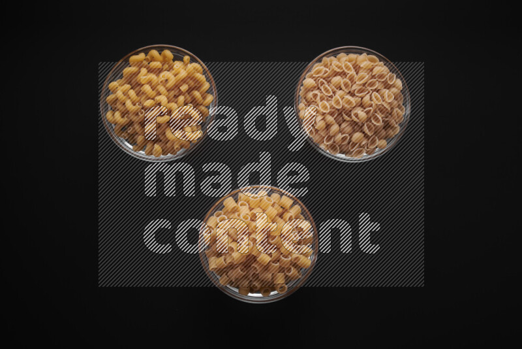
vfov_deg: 27.0
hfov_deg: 39.6
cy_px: 174
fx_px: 725
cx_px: 261
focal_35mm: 50
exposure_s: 1/100
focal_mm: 50
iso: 100
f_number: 8
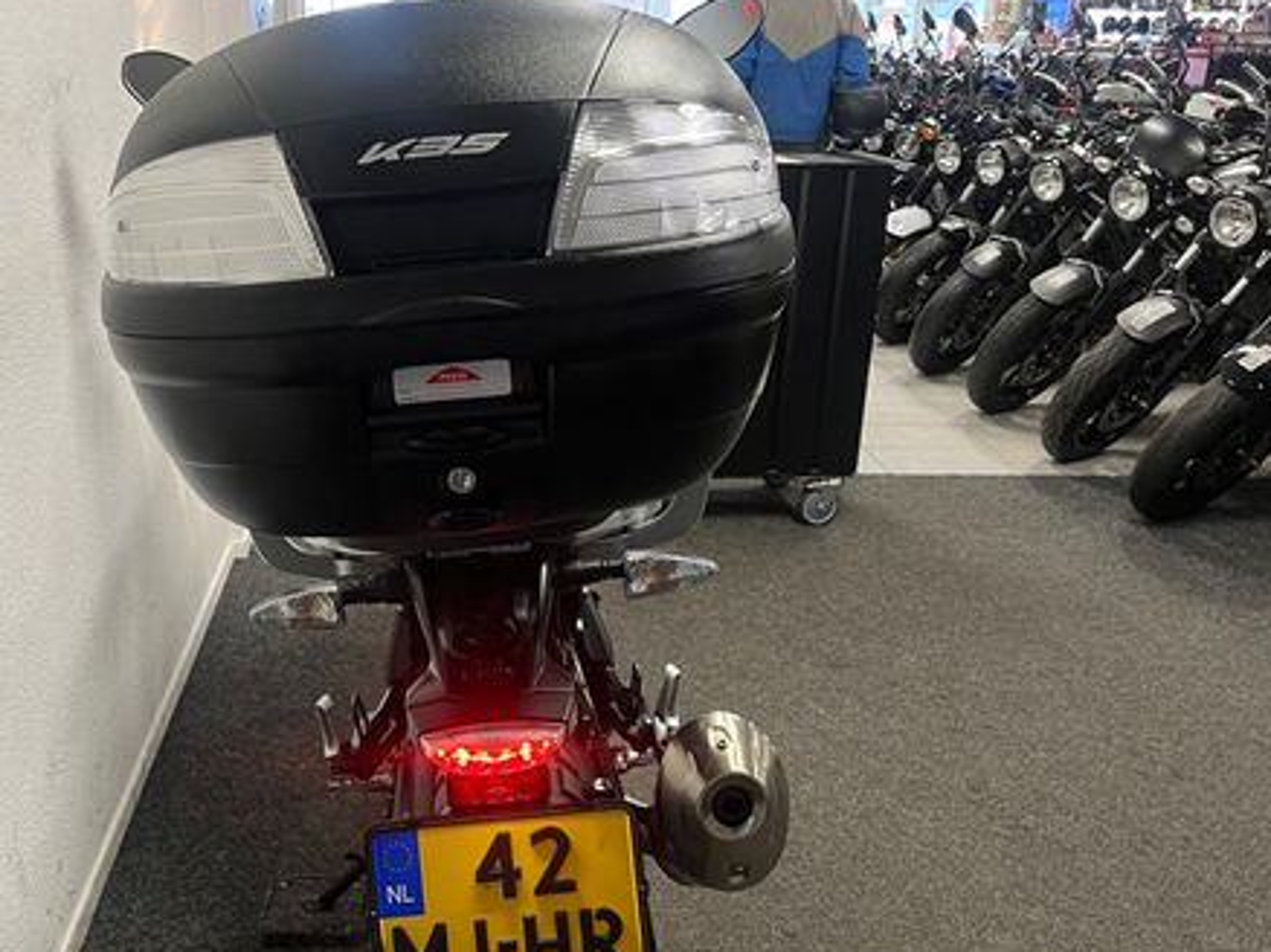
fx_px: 1394
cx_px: 488
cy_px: 569
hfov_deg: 48.6
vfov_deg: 37.5
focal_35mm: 38
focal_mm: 5.1
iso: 100
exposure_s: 1/50
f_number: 1.6
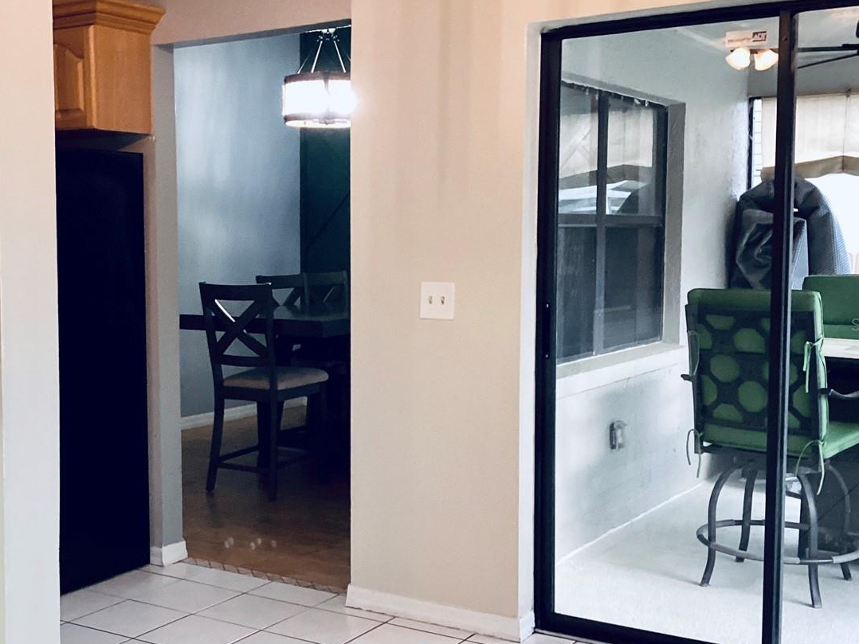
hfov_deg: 40.7
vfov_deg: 31.5
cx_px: 289
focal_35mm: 46
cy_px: 324
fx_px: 1142
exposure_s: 1/60
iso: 200
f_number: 2.4
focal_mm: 3.3
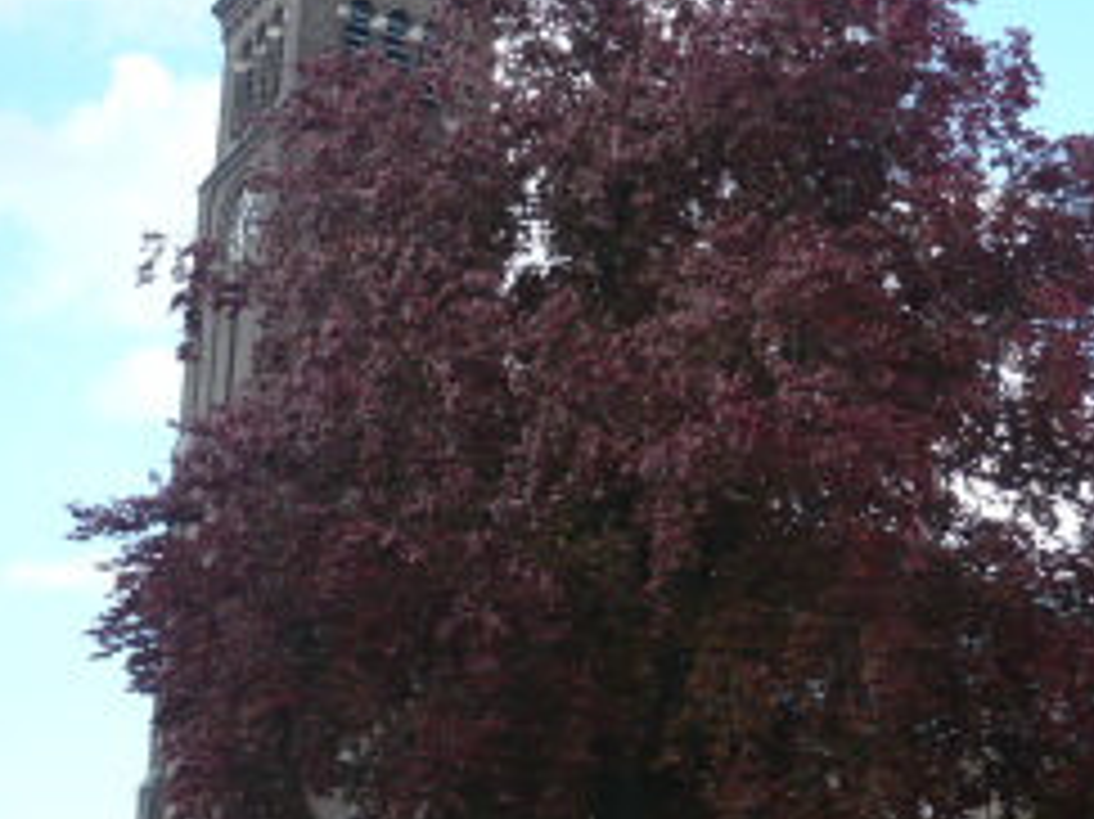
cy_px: 484
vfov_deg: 20.4
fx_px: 2274
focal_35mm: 72
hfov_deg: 26.6
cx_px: 869
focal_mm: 5.8
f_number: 2.8
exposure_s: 1/320
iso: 100
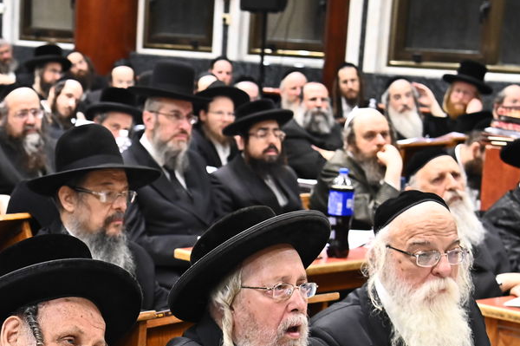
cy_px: 333
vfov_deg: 12.1
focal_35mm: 112
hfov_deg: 18.1
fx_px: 1616
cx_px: 80
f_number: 5
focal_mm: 48
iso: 2500
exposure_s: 1/200
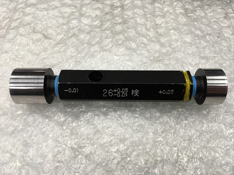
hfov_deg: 61.7
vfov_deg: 48.2
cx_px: 117
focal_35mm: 29
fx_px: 196
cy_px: 88
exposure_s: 1/30
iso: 40
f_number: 2.2
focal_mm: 4.15
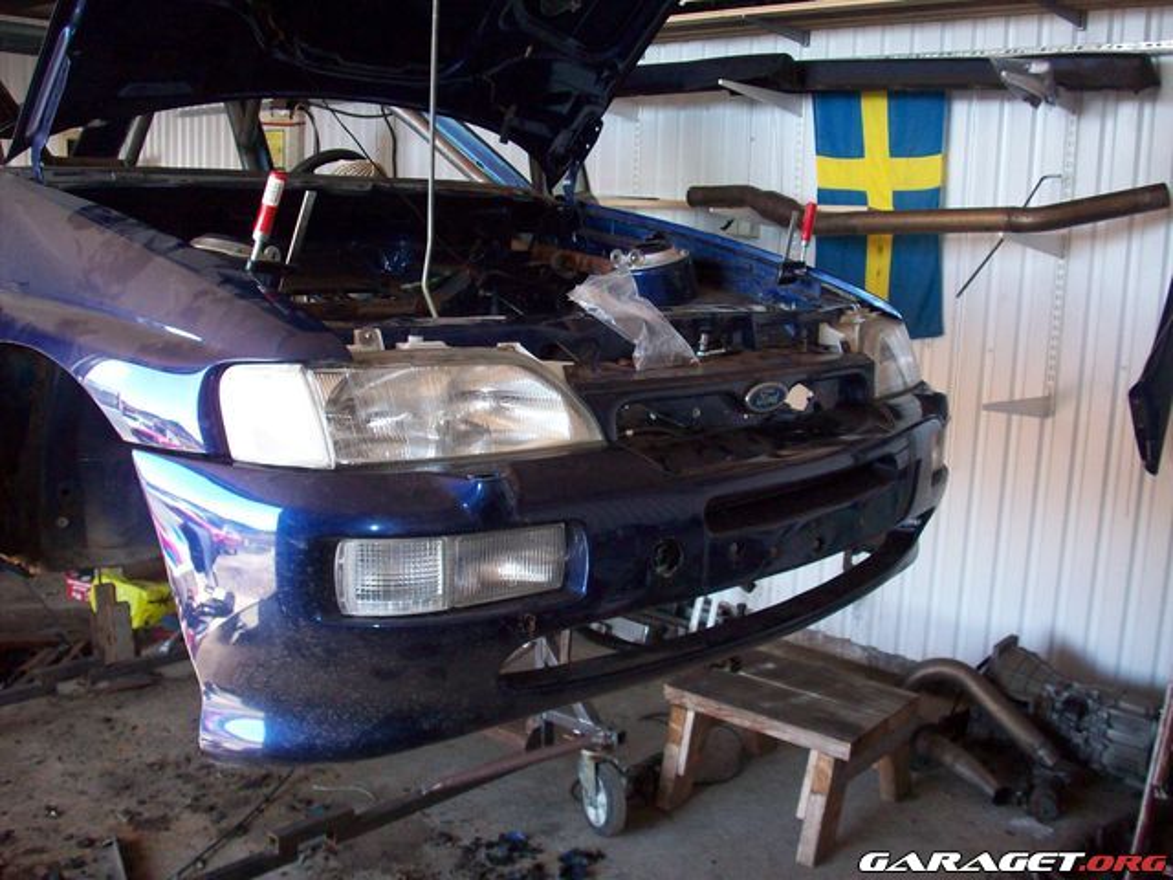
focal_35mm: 37
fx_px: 1254
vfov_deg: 38.7
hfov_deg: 50.1
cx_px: 586
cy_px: 440
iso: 160
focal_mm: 6.2
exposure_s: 1/64
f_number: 2.8
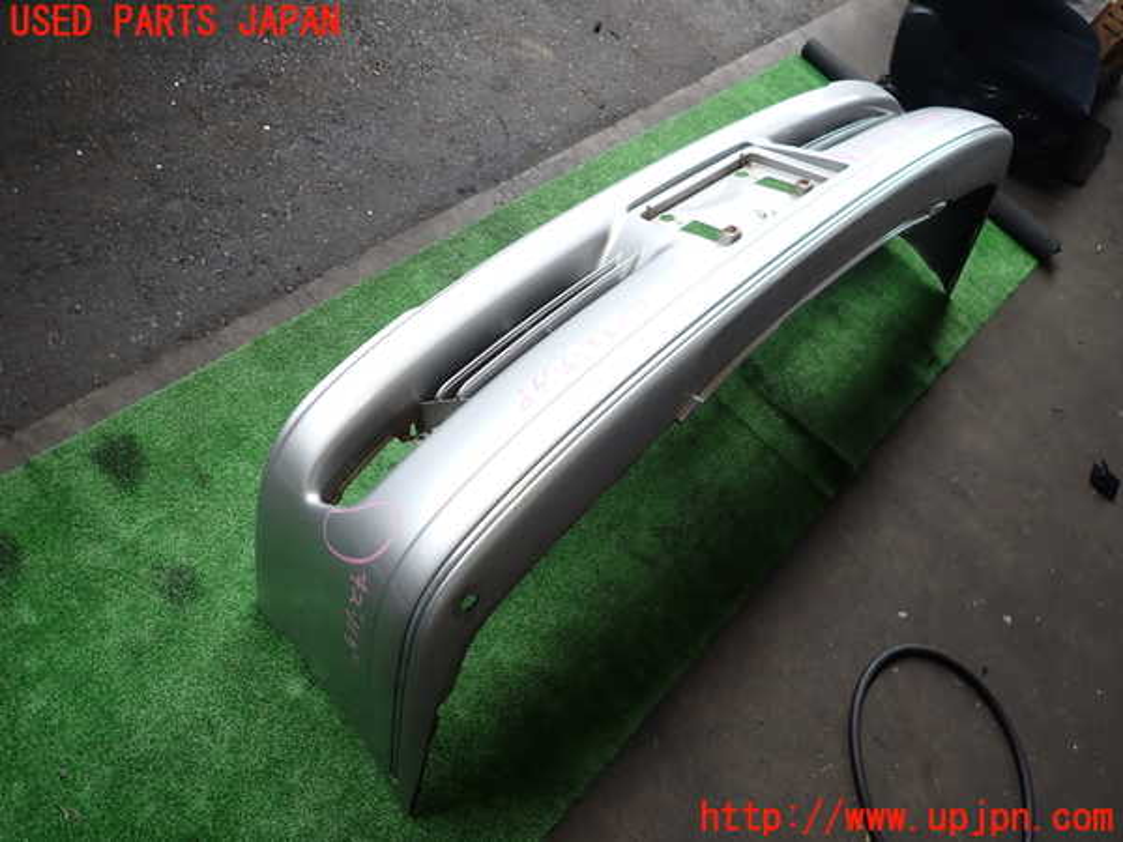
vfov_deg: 54.9
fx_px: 811
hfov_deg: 69.4
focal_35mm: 25
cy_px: 421
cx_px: 562
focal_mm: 4.5
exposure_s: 1/160
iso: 100
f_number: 2
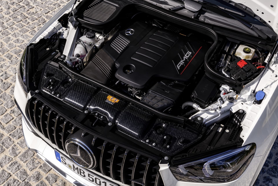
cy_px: 93
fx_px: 347
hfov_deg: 43.6
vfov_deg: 29.9
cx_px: 139
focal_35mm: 45
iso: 100
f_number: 16
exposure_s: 1/80
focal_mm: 45
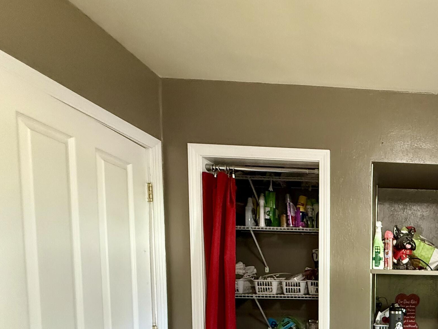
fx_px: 342
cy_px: 299
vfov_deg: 46.2
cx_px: 420
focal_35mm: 27
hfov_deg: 53.9
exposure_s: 1/60
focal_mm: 2.22
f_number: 2.2
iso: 640
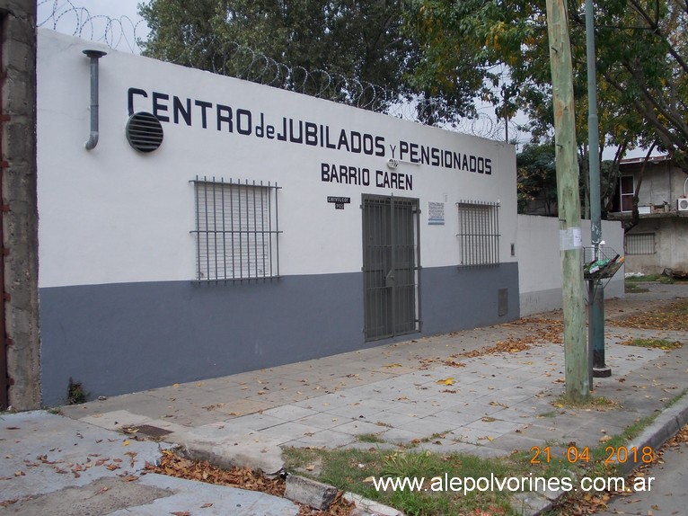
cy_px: 258
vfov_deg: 37.7
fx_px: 755
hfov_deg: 49.0
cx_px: 344
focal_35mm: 38
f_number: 6.2
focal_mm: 5.3
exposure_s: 1/125
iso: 80
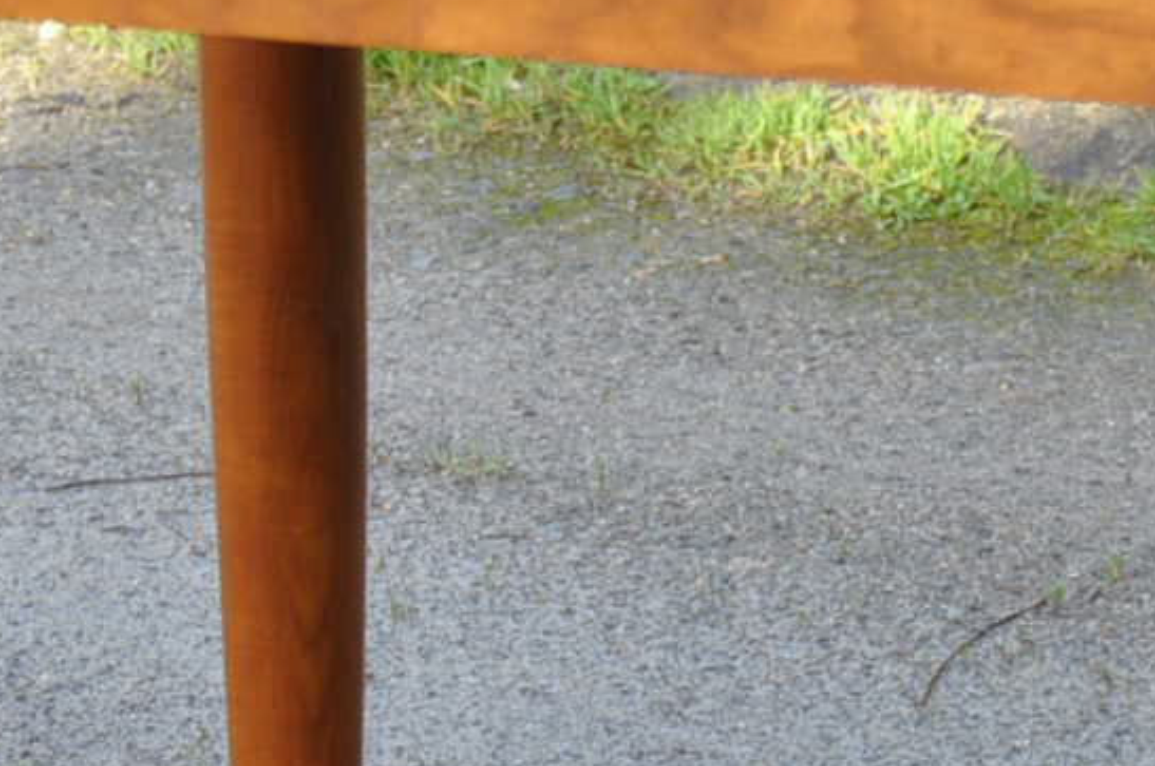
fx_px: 17331
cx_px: 728
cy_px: 355
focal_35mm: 541
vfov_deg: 2.5
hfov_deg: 3.8
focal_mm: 92
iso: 500
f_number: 8
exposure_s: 1/250
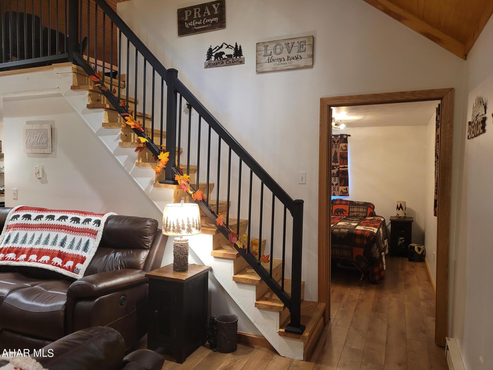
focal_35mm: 26
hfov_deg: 67.3
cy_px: 185
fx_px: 370
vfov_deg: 53.1
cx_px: 246
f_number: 1.8
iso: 250
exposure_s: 1/40
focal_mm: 5.4
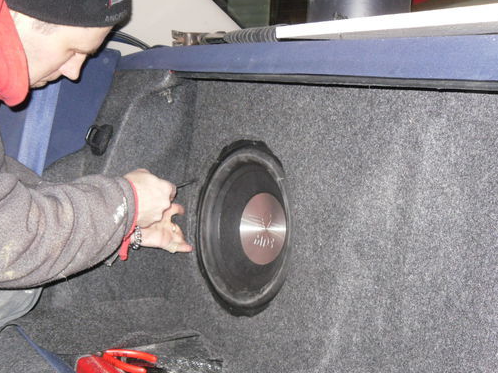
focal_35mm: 45
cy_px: 229
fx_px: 647
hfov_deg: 42.1
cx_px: 249
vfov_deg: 32.0
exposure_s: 1/45
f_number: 3.5
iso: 200
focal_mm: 6.3
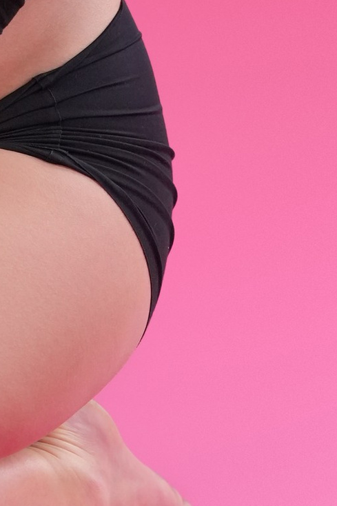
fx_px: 8456
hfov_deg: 2.3
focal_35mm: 602
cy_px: -374
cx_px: -221
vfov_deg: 3.4
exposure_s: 1/250
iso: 1600
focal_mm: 115
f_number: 4
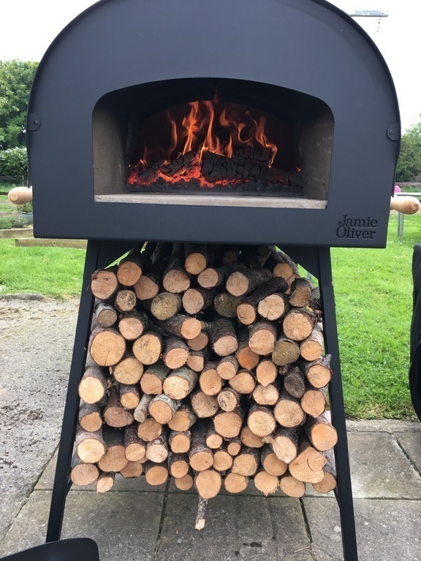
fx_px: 470
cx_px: 210
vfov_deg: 61.7
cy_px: 280
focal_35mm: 29
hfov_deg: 48.2
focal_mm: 4.15
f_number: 2.2
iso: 40
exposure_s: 1/100
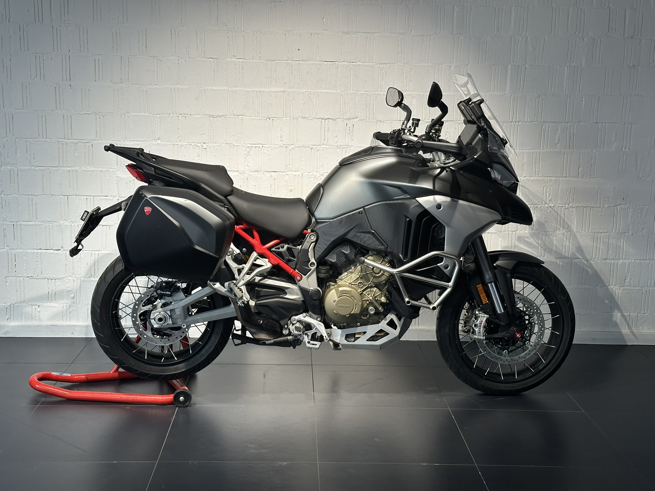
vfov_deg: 30.3
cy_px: 246
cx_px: 328
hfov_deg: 39.7
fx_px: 908
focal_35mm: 48
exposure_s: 1/76
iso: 80
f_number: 1.78
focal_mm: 6.86
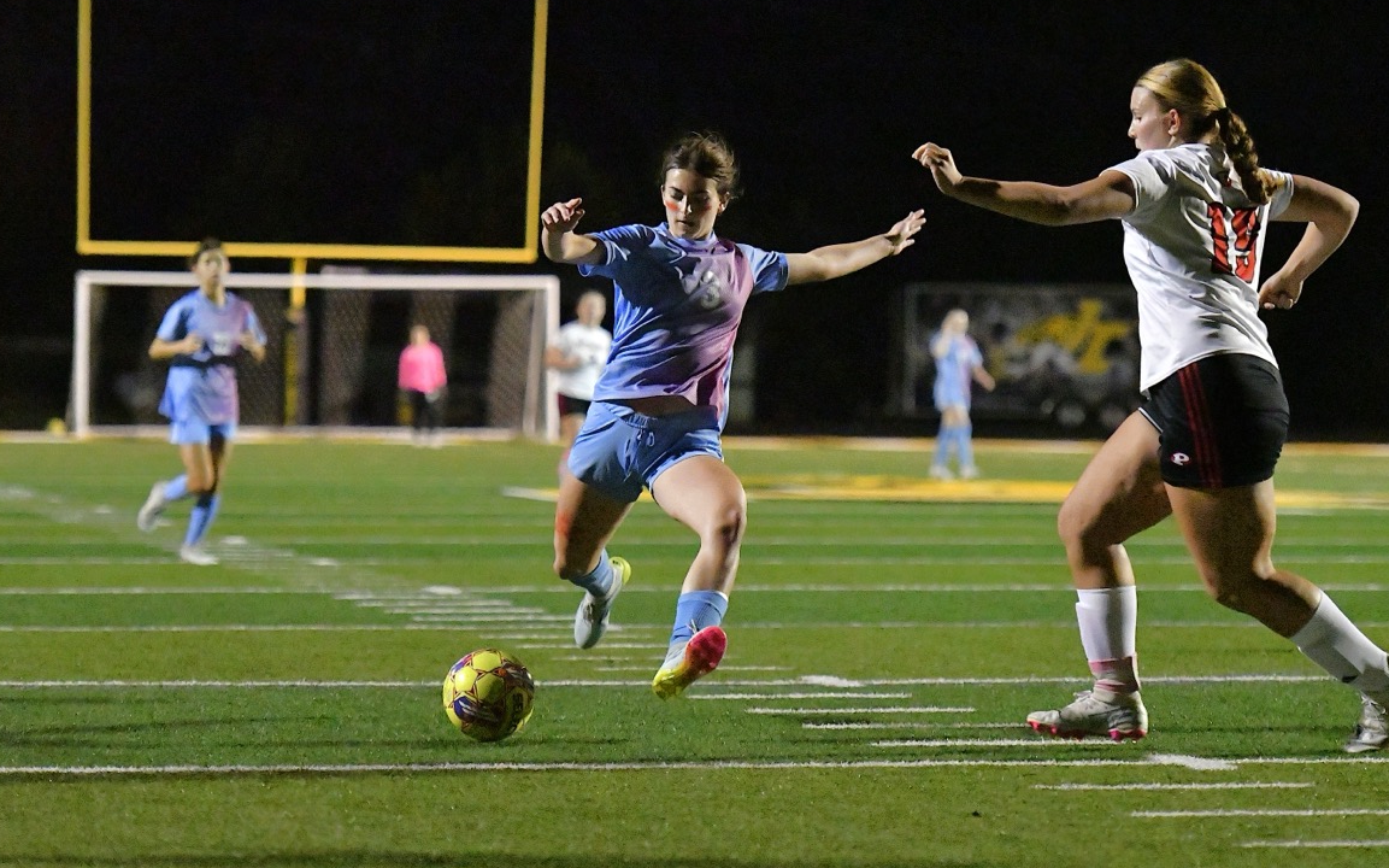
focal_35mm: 191
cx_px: 693
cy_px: 426
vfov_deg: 6.9
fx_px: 7228
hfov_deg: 11.0
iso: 16000
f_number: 2.8
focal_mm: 120
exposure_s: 1/1250
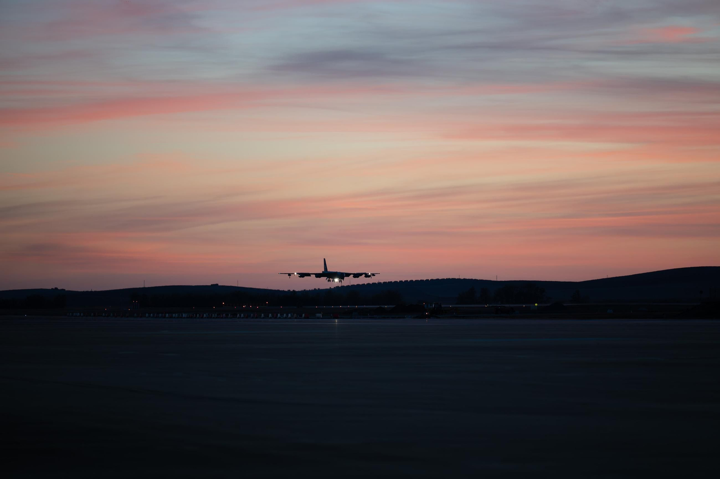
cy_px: 240
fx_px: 3998
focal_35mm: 200
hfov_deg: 10.3
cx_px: 360
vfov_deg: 6.9
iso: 1250
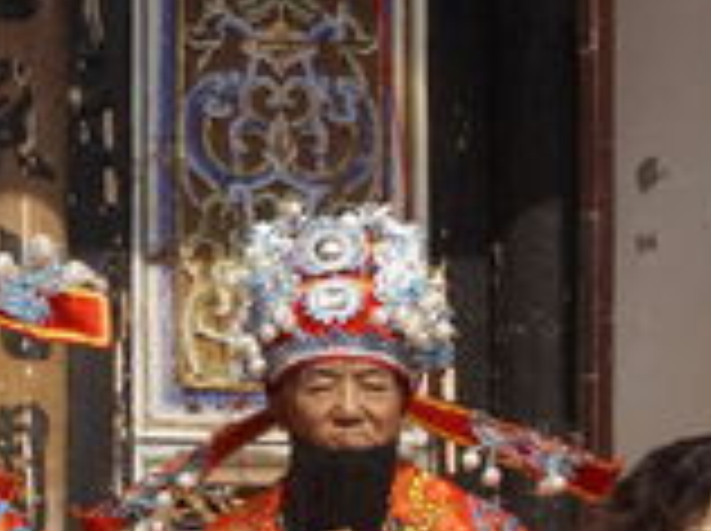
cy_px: 731
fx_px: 3934
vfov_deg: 7.6
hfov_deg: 9.7
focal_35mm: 192
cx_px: -616
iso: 1600
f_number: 11
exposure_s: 1/2000
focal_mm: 35
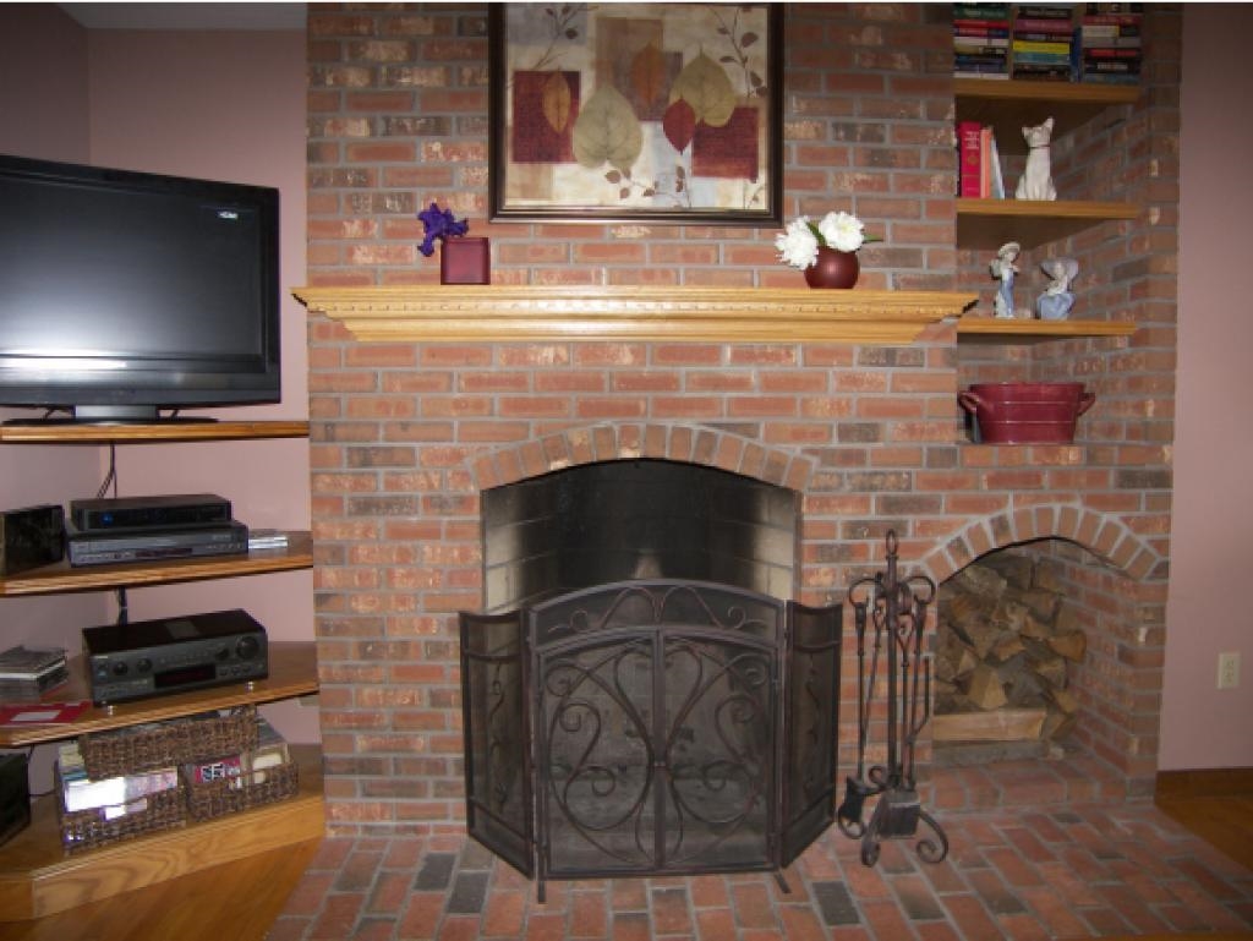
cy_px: 470
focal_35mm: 24
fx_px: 869
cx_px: 626
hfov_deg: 71.6
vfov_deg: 56.9
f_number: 2.8
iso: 100
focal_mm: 5
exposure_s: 1/30
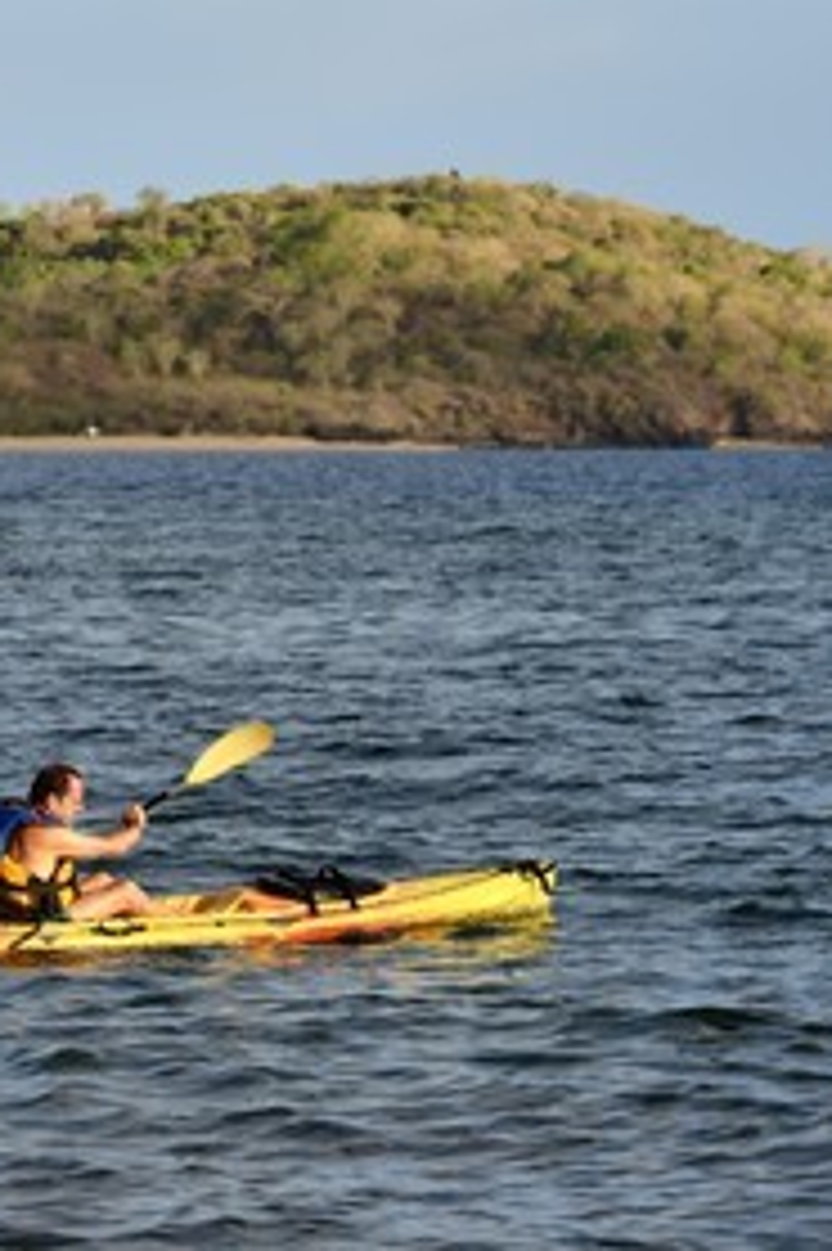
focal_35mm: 257
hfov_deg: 5.3
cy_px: 626
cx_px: 324
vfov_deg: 8.0
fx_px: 8920
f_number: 8
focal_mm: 170
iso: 200
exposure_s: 1/320
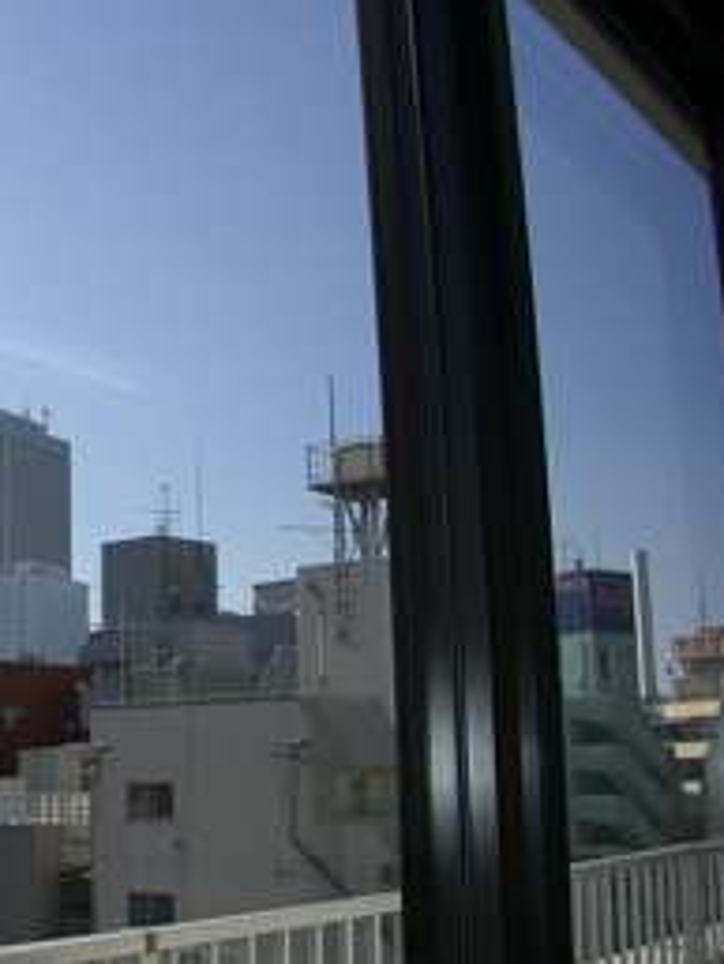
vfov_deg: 35.5
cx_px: 84
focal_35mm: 54
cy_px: 499
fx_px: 1505
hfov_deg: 26.2
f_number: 5.6
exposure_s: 1/200
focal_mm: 7.9
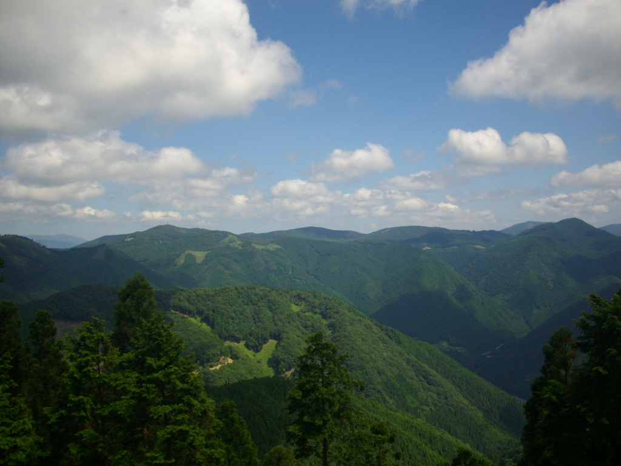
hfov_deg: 50.1
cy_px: 233
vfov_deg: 38.7
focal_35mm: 37
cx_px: 310
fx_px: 664
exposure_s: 1/500
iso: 100
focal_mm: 6.2
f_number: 5.6
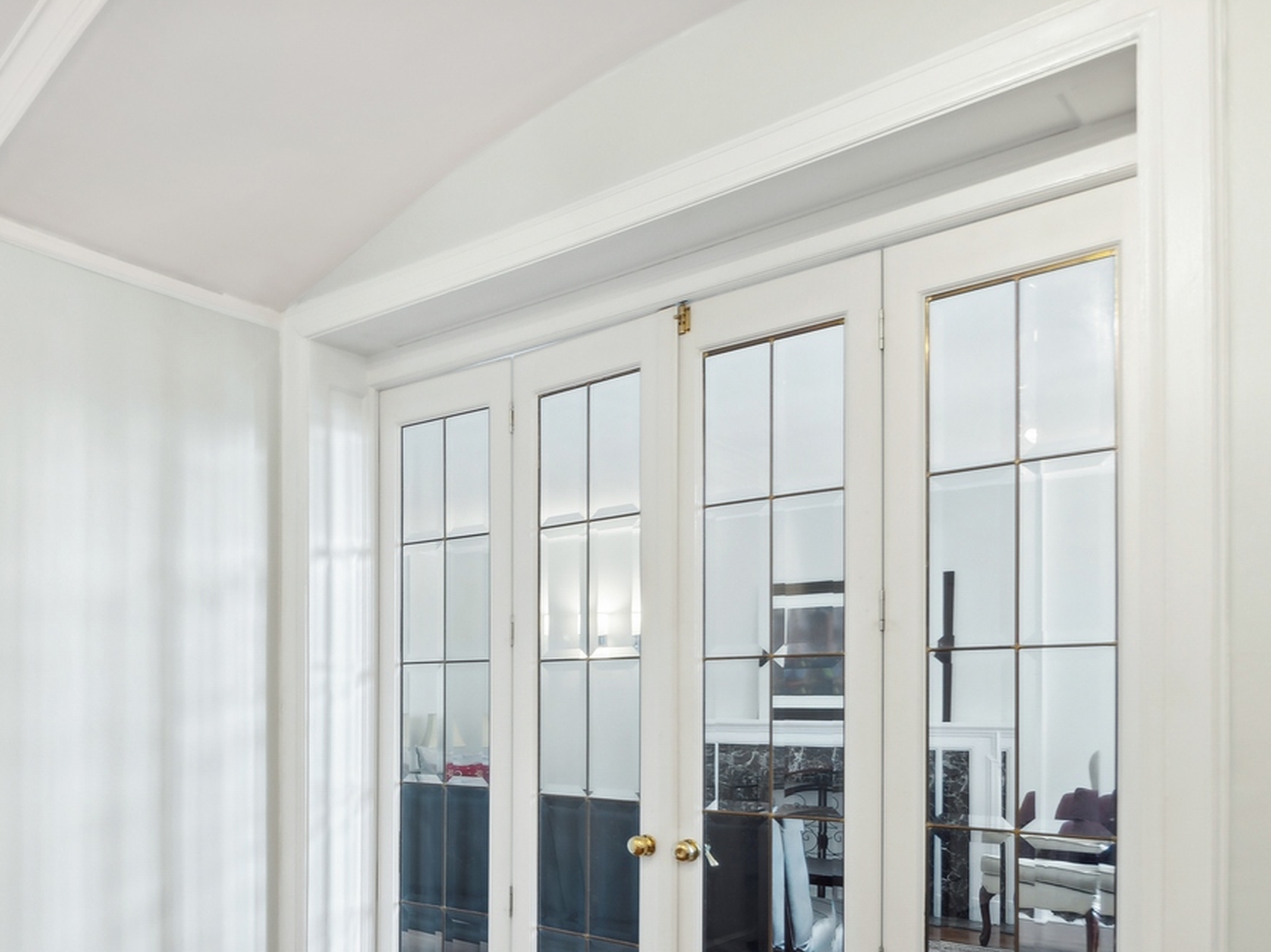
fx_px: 991
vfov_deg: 49.2
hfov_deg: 58.4
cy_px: 722
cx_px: 192
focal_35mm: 27
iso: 100
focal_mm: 10
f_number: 11
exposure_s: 1
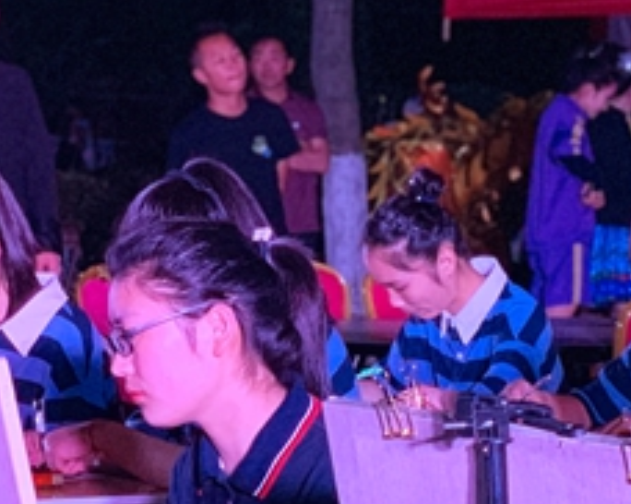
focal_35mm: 178
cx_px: 894
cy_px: 623
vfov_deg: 8.6
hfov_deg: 10.5
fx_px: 3321
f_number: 2.4
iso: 250
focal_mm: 6
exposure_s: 1/60
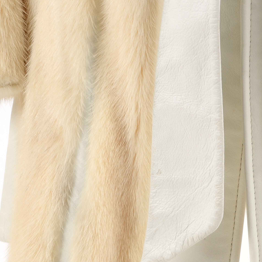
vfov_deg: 5.5
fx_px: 2749
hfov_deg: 5.4
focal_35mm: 321
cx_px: 283
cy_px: 160
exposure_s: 1/60
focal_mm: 98
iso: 160
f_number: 10
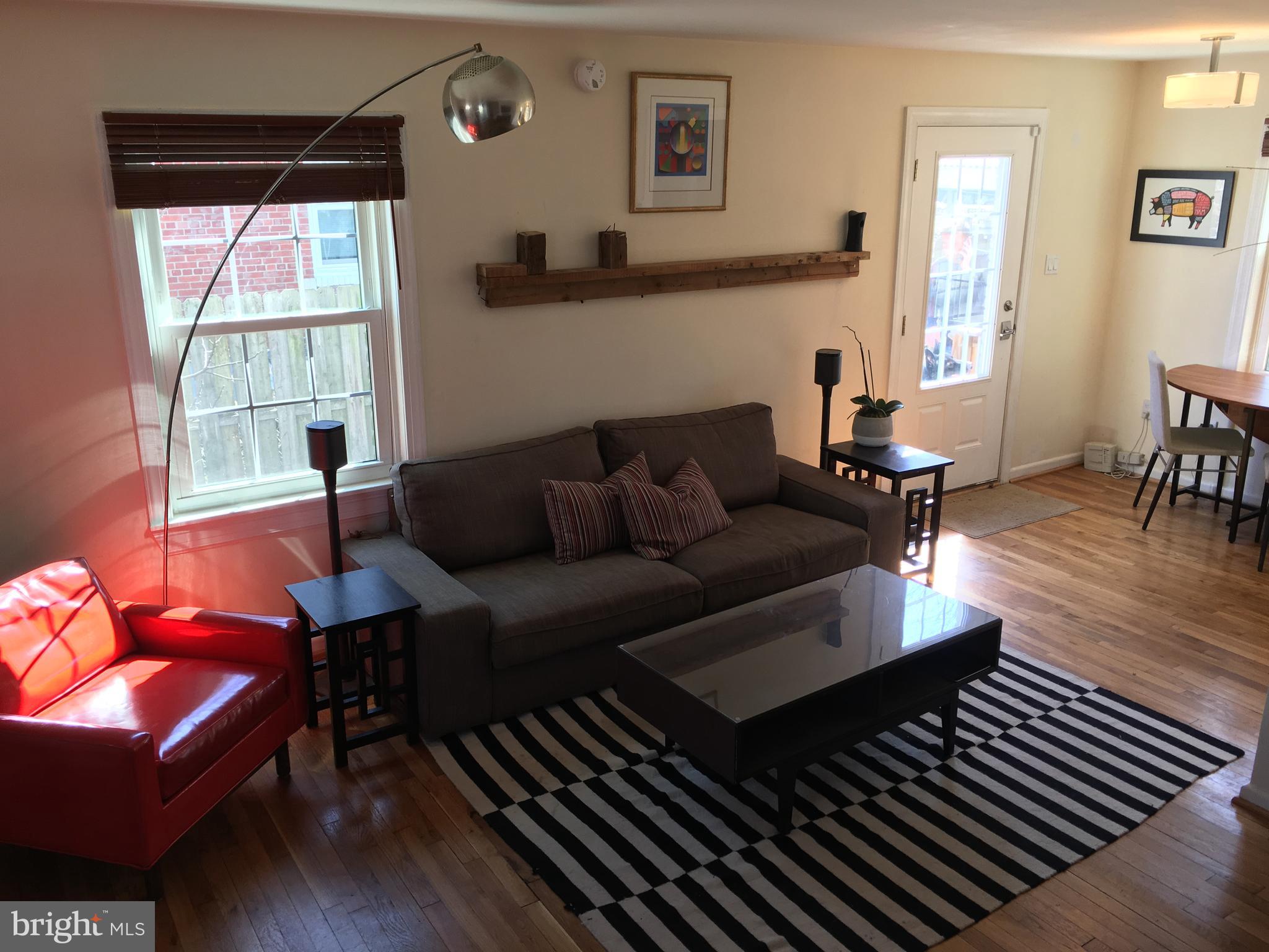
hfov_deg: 61.7
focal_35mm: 29
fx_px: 1063
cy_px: 476
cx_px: 634
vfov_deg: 48.2
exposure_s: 1/40
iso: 25
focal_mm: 4.15
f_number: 2.2
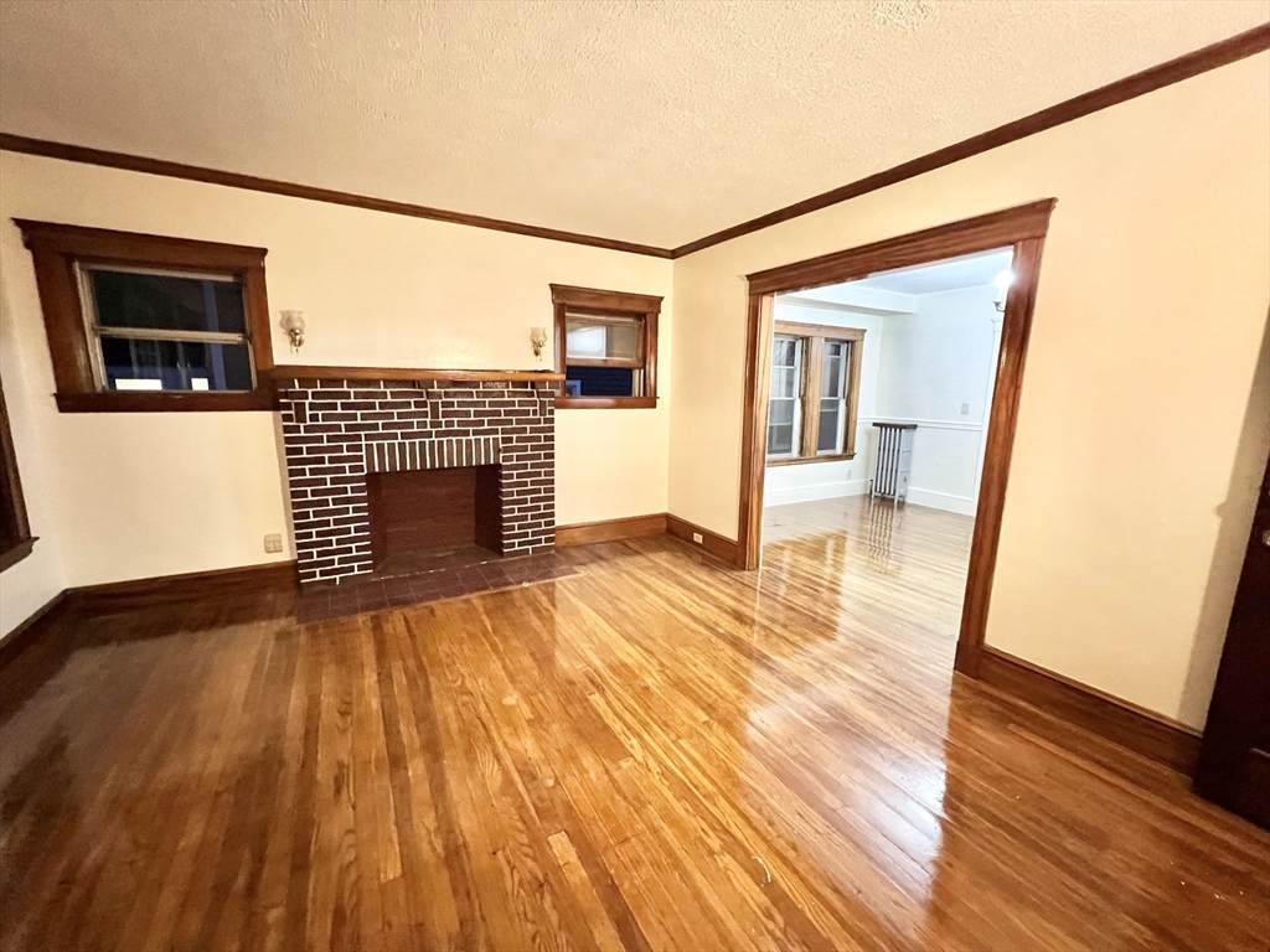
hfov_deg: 106.2
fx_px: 477
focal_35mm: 13
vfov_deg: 89.9
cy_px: 476
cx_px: 635
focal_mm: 1.57
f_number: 1.8
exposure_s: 1/40
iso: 1000
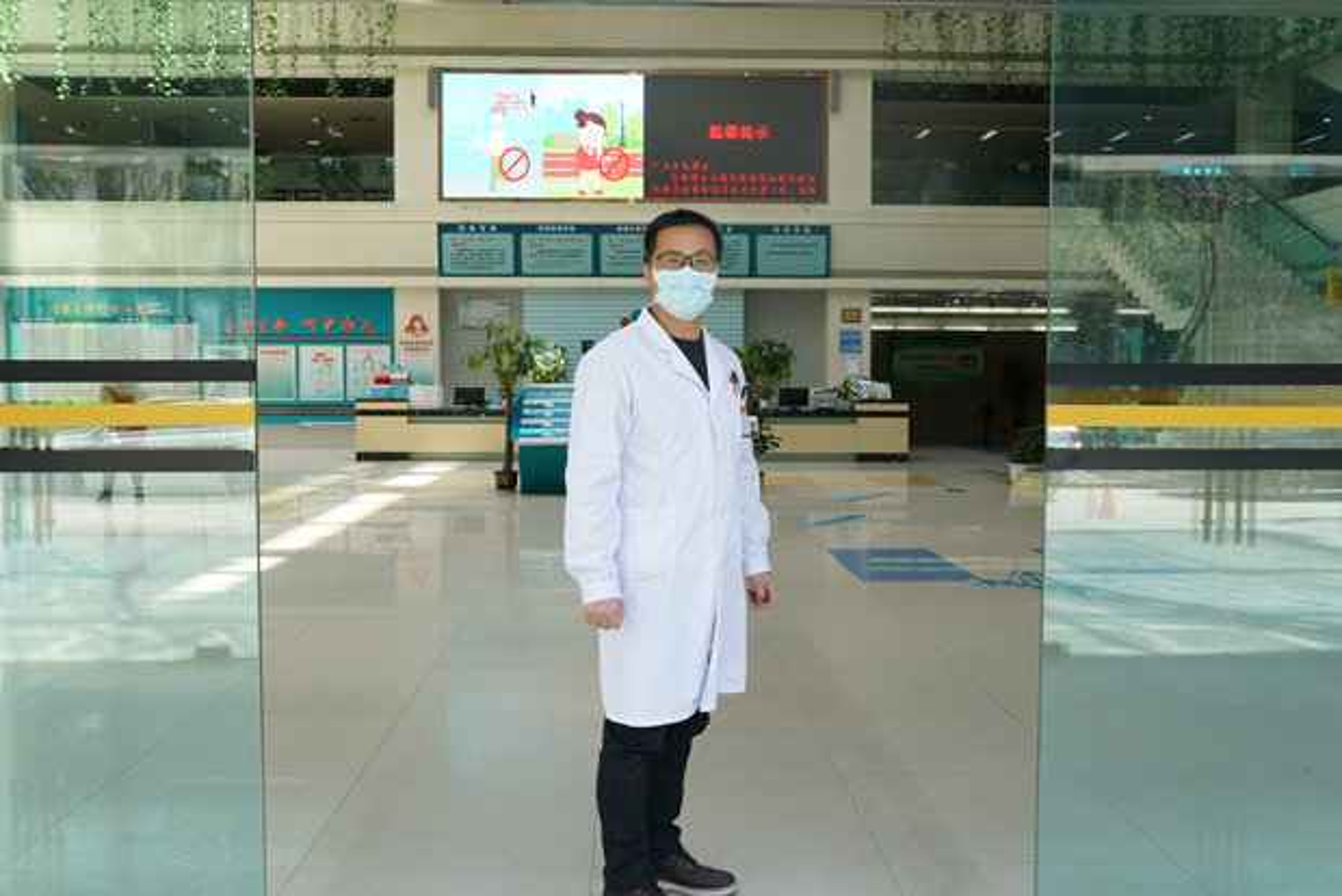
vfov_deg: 37.9
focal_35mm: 35
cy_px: 448
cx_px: 671
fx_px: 1305
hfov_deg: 54.4
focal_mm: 35
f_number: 9
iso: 640
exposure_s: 1/60
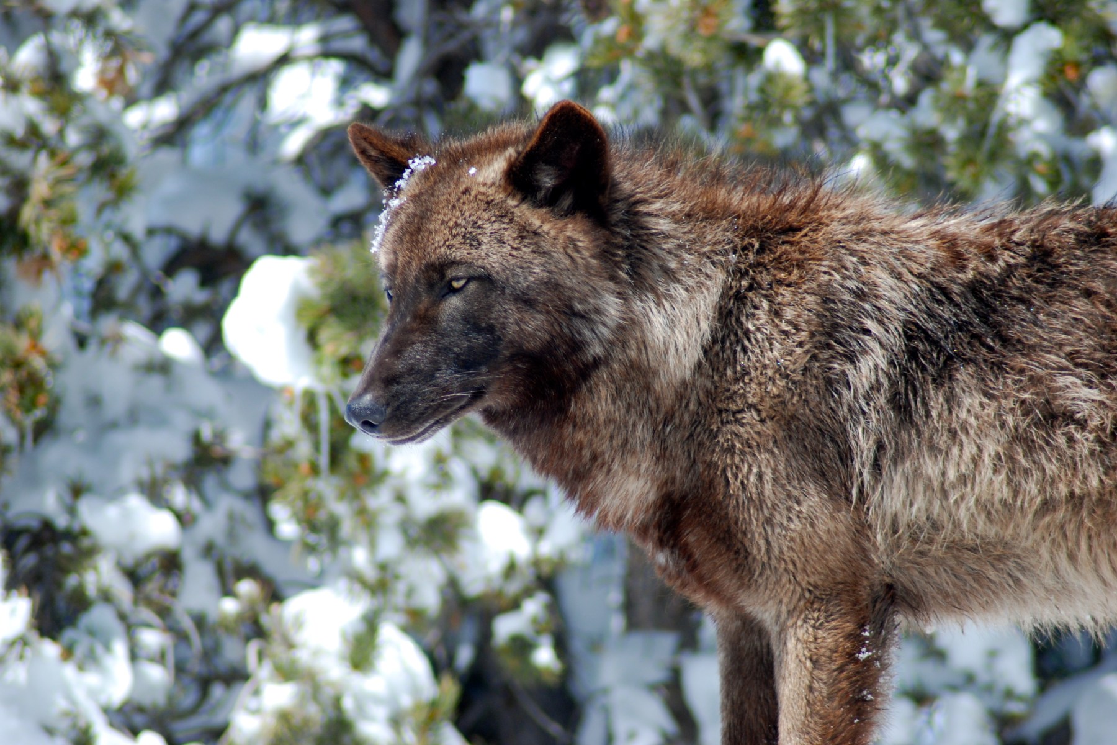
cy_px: 372
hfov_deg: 4.6
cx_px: 558
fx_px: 13961
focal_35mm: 450
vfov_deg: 3.1
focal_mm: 300
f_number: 6
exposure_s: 1/640
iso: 200
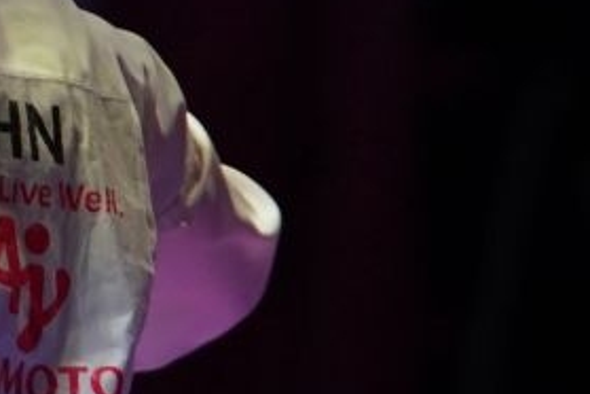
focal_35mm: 1137
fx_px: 18633
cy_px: 534
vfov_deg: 1.2
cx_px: -1015
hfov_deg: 1.8
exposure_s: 1/1000
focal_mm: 176
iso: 1600
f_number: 2.8
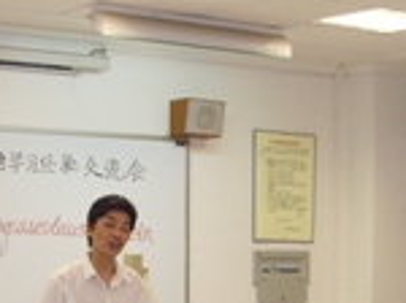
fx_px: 1405
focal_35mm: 120
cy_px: 292
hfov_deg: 16.4
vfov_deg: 12.2
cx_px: 180
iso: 200
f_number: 3.5
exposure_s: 1/45
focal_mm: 6.6
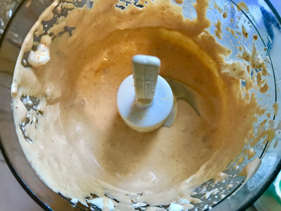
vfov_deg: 49.7
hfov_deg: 63.4
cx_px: 140
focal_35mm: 28
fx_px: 227
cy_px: 106
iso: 25
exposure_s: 1/30
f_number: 1.8
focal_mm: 3.99
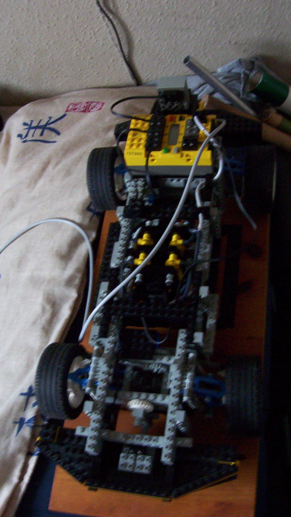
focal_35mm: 48
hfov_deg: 24.9
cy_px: 253
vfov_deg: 42.9
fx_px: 659
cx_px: 150
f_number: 2.73
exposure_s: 1/8
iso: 200
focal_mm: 5.77
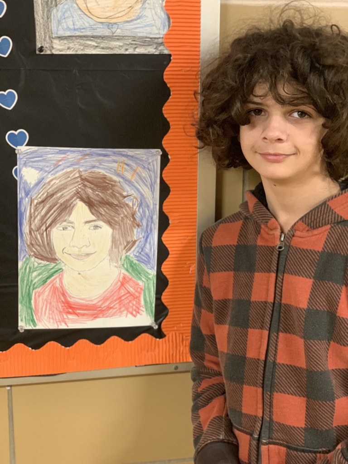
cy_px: 232
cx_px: 174
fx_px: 697
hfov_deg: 28.0
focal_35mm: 52
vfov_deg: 36.8
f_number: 2.4
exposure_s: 1/40
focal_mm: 6
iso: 400
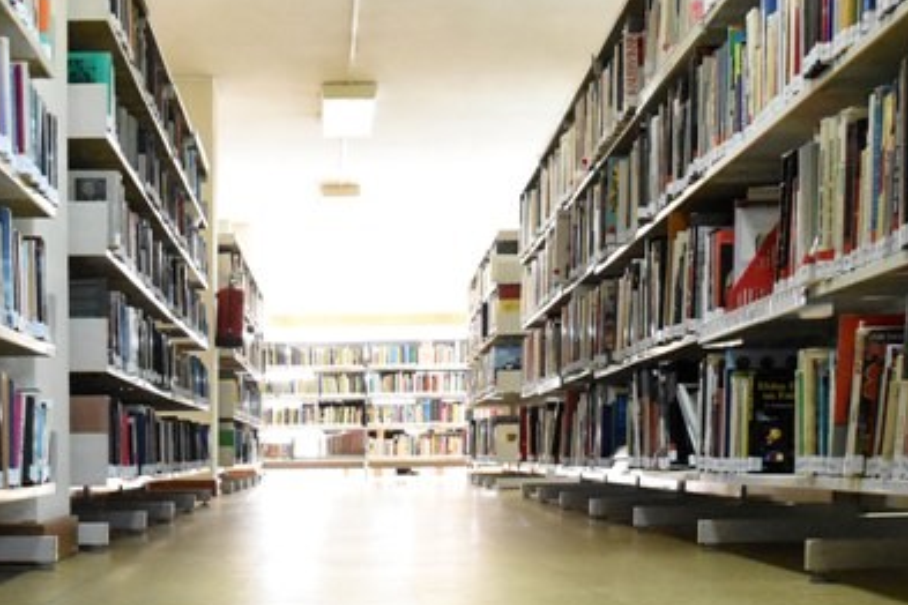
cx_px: 379
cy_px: 35
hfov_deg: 36.2
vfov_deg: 23.8
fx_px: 1387
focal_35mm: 55
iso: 6400
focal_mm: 18
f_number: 3.5
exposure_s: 1/320
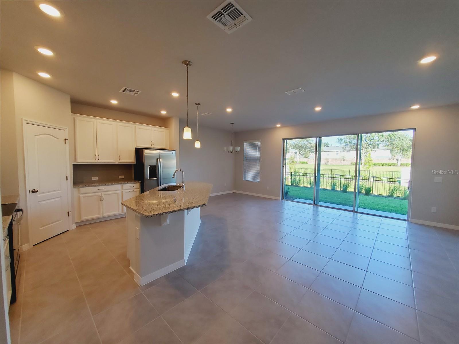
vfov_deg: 89.9
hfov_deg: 106.2
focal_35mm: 13
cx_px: 230
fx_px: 172
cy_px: 172
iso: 80
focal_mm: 1.8
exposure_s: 1/60
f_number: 2.2
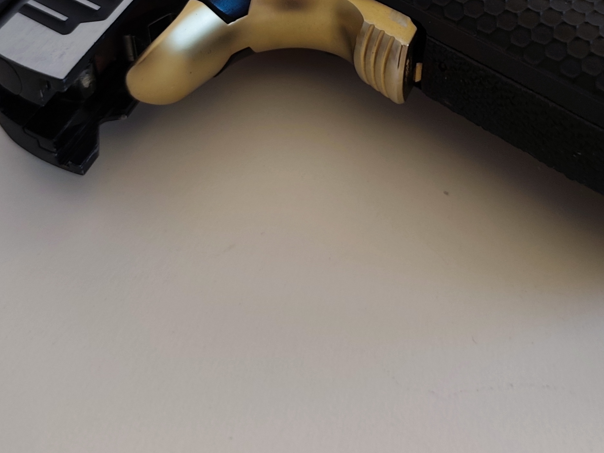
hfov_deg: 38.0
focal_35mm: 50
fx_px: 872
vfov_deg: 27.1
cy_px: -25
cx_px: 364
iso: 640
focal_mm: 6.19
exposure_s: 1/50
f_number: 1.65
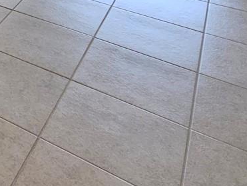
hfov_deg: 23.6
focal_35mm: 56
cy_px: -137
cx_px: -162
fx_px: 400
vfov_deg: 20.0
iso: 50
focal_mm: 2.2
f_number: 2.2
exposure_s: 1/60
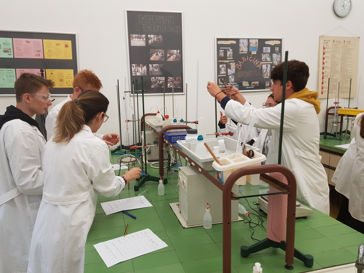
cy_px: 136
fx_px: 273
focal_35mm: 26
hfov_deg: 67.3
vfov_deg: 53.1
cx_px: 182
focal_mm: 4.2
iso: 80
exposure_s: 1/100
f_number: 1.7
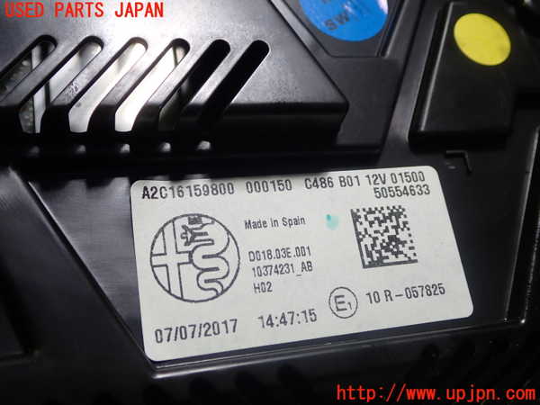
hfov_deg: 49.0
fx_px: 593
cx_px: 270
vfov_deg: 37.7
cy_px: 202
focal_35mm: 38
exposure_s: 1/80
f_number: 2.7
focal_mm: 6.83
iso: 160
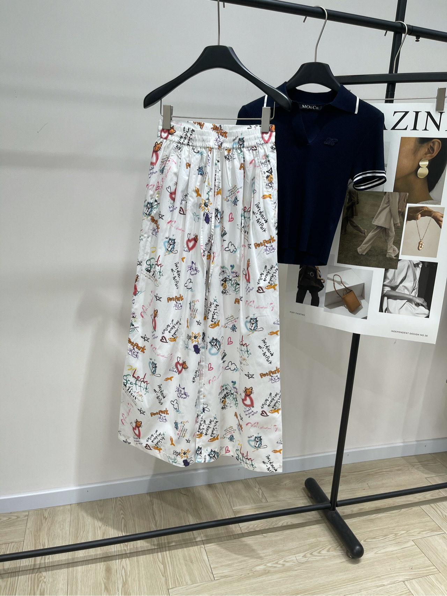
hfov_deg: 53.1
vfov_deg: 67.3
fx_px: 448
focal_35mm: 26
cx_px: 224
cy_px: 298
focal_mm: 5.1
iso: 32
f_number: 1.6
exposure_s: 1/145
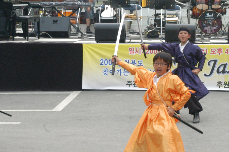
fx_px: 851
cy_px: 16
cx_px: 166
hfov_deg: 15.3
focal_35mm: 134
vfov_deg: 10.2
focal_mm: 38
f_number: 9
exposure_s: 1/320
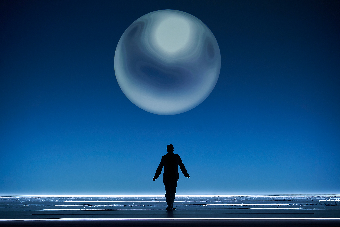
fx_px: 1020
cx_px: 170
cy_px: 114
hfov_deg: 18.9
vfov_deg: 12.7
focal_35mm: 108
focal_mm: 108
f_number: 3.5
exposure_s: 1/200
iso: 800
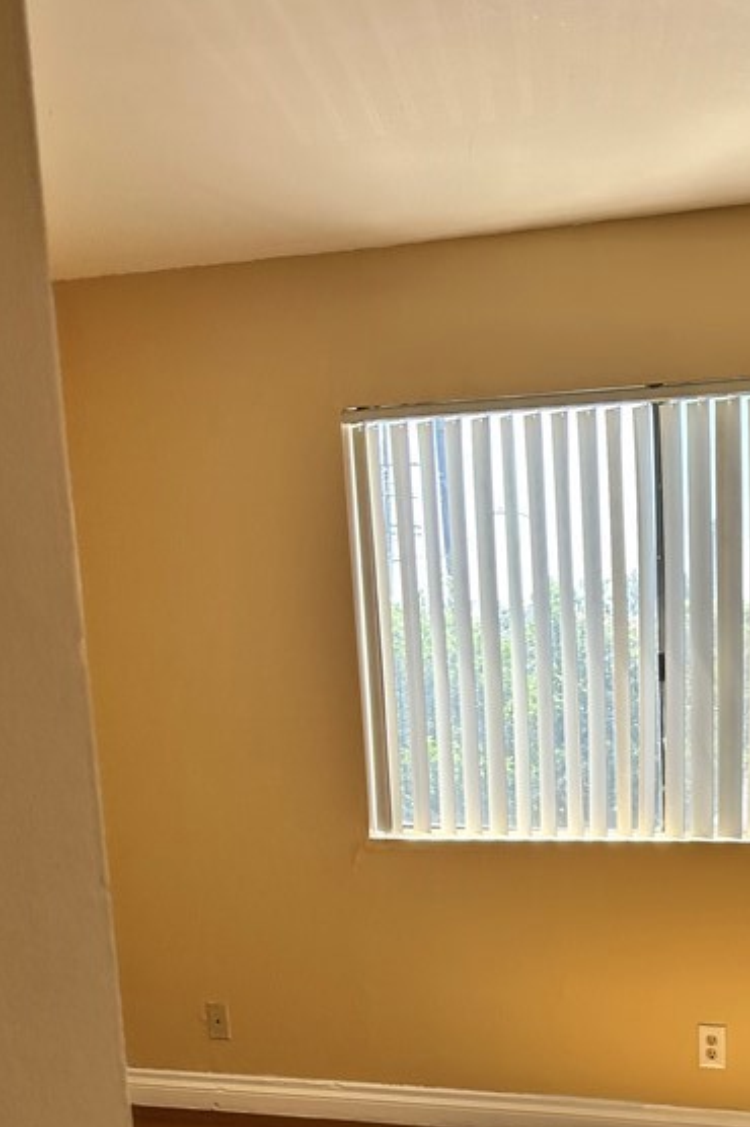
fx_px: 1439
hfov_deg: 27.6
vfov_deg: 40.4
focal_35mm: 46
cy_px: 957
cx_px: 738
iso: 80
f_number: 1.78
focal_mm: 6.86
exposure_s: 1/380
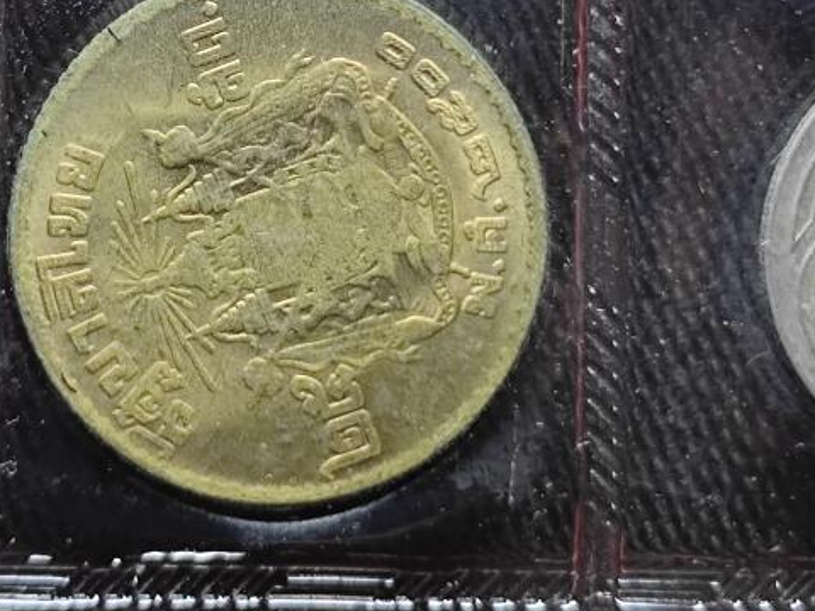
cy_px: -36
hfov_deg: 13.8
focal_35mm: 143
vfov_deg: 10.3
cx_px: 363
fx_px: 3367
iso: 200
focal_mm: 5.84
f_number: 1.6
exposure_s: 1/70
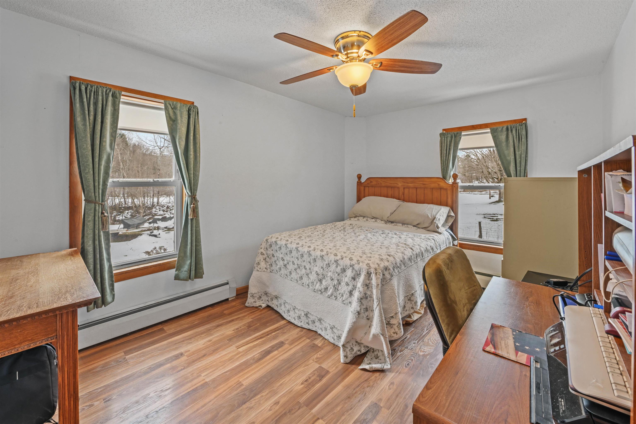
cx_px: 318
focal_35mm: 14
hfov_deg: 104.3
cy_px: 212
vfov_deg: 81.2
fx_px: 247
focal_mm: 14
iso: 800
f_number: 14
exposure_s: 1.6
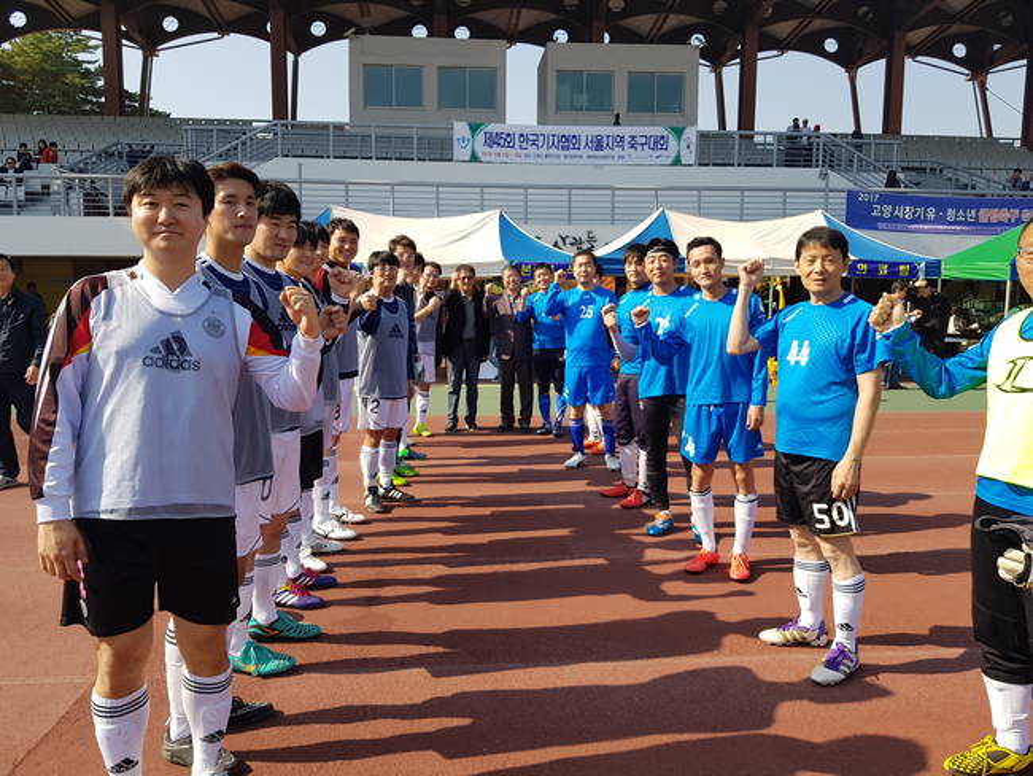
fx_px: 776
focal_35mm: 26
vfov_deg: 53.1
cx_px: 516
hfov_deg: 67.3
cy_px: 388
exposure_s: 1/1336
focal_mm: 4.2
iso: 40
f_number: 1.7
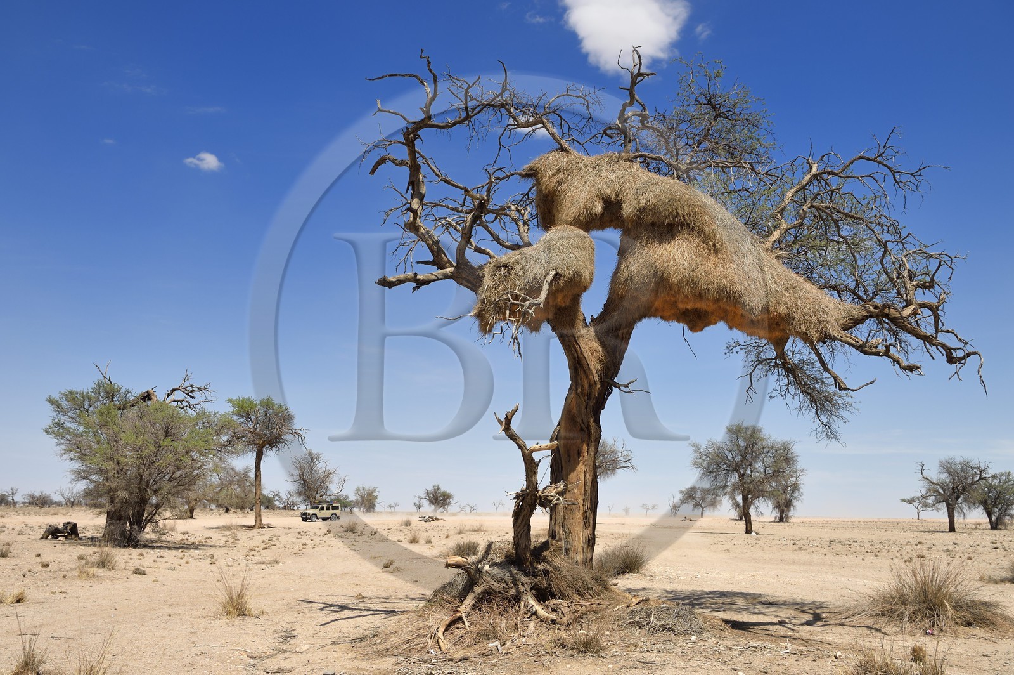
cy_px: 338
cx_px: 507
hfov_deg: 54.5
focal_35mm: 35
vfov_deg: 37.8
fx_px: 985
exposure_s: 1/800
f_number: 9
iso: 200
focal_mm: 35
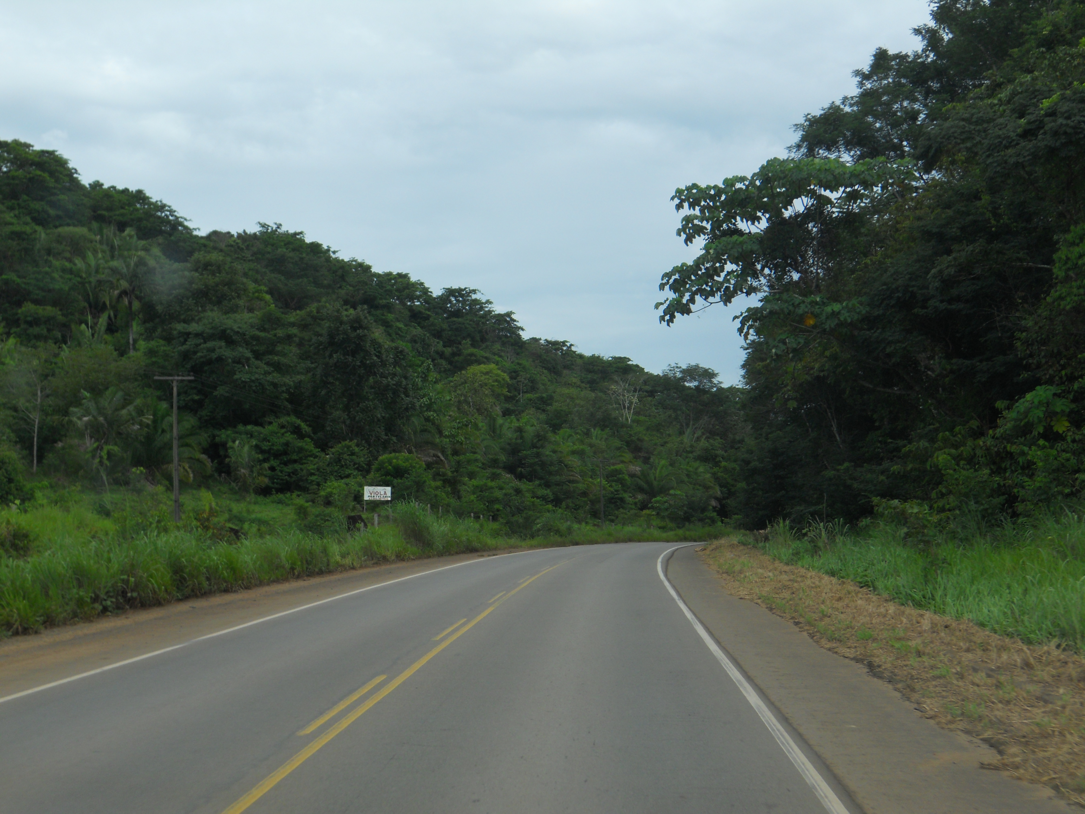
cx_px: 542
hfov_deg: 41.2
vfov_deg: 31.5
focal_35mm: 46
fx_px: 1442
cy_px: 407
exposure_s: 1/400
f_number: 3.4
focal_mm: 8.3
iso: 80
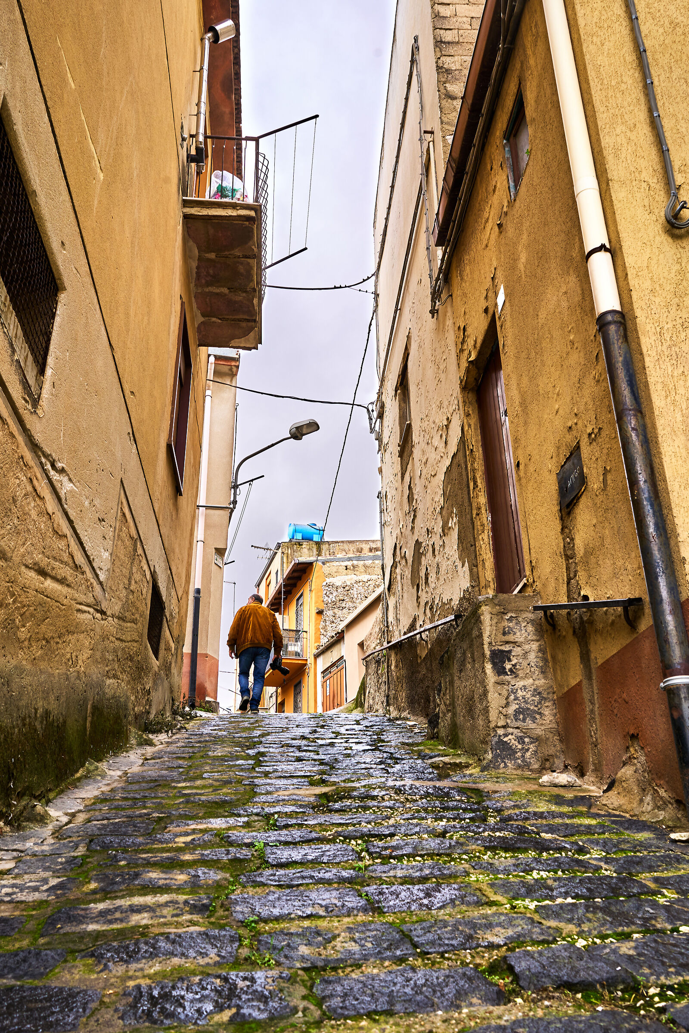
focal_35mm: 28
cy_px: 516
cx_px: 344
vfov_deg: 65.5
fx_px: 804
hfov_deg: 46.4
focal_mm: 28
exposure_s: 1/50
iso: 100
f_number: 10
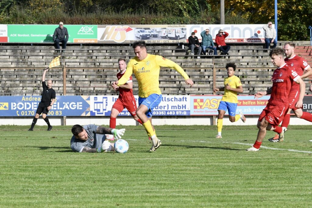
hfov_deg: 18.3
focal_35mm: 112
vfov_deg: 12.2
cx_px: 156
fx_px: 970
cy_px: 104
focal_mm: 112
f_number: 9
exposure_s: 1/1600
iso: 2000
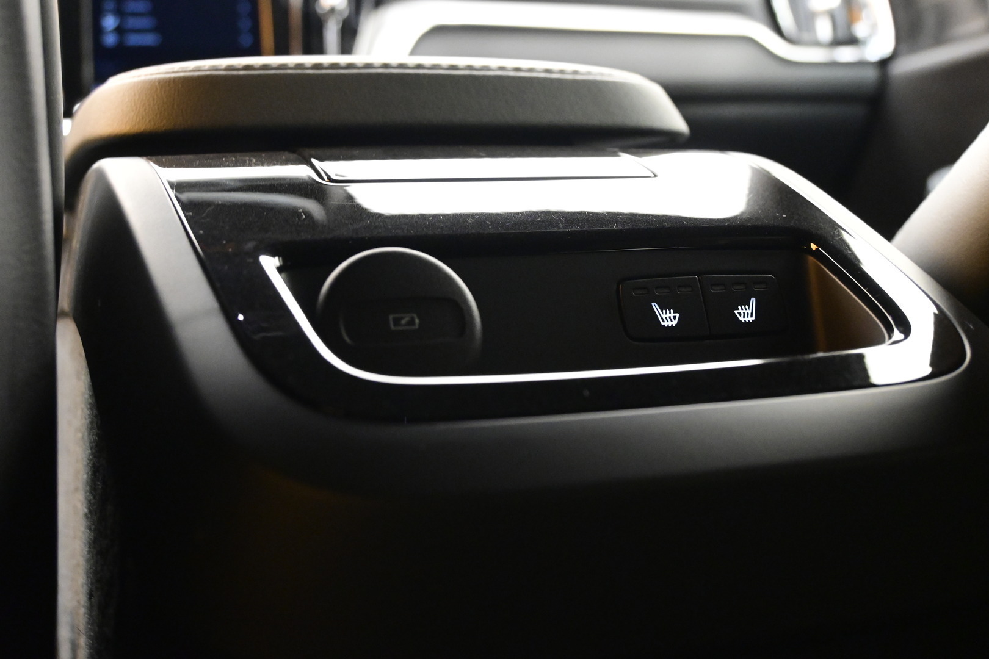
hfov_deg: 45.0
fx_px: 1195
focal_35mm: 44
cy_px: 330
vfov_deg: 30.8
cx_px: 494
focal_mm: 29
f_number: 5.6
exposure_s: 1/10
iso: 5000
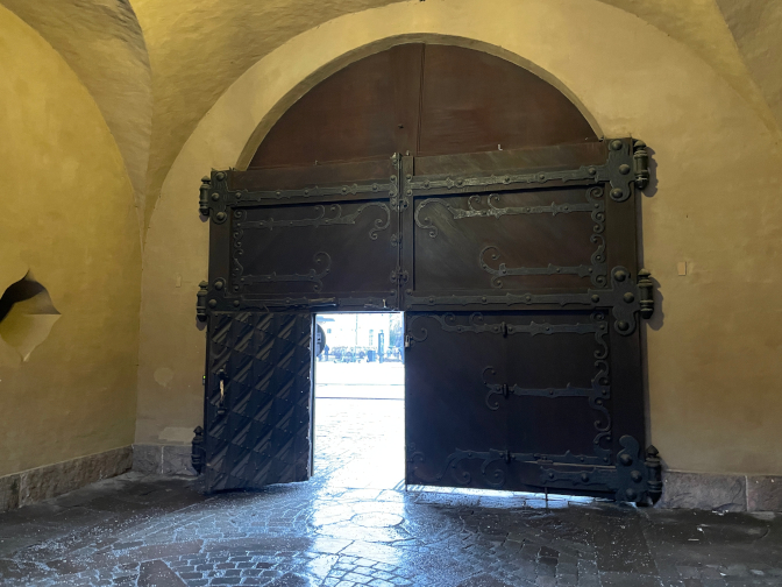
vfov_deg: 53.1
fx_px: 587
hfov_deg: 67.3
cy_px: 294
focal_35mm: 26
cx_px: 391
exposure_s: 1/30
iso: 800
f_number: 1.6
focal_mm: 4.2
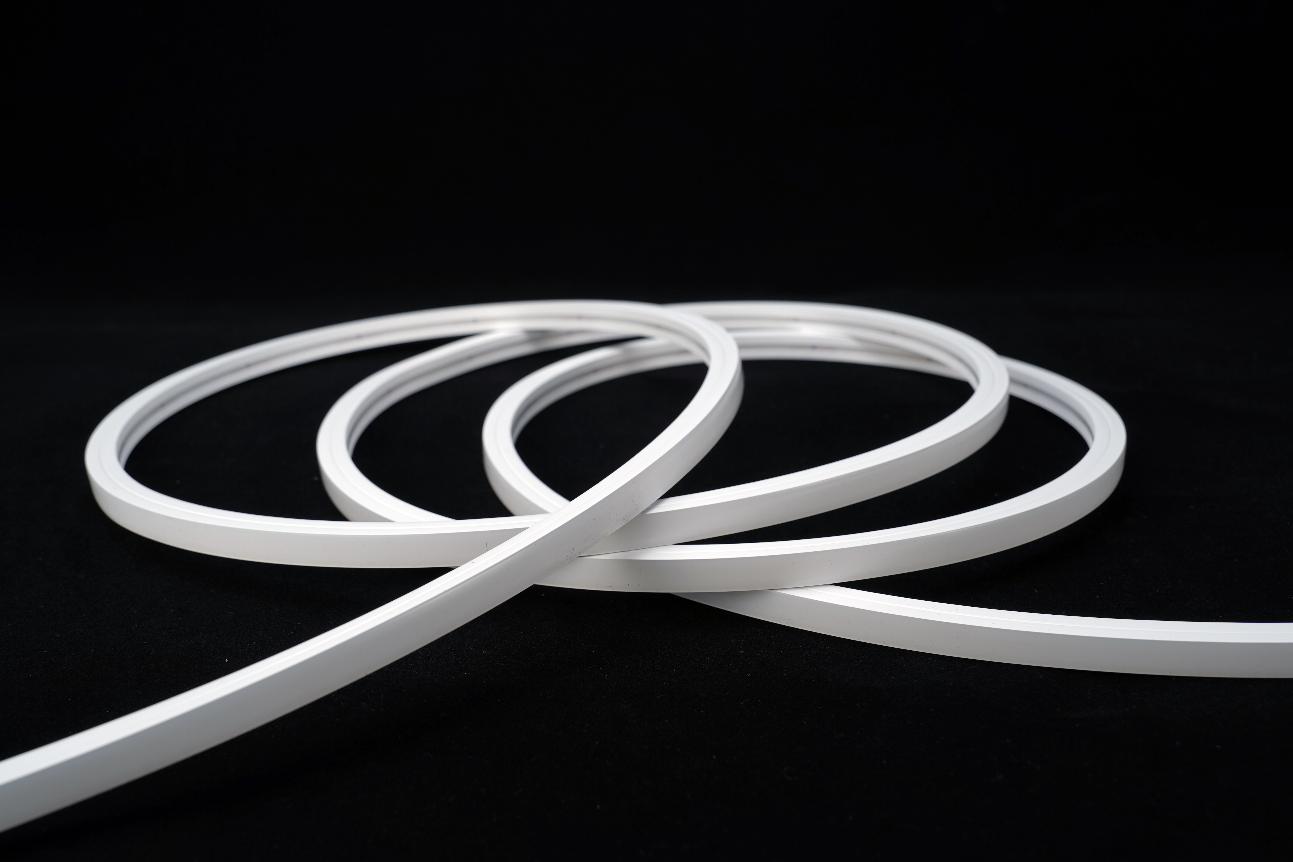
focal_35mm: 42
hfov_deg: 46.4
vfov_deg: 31.9
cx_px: 646
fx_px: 1508
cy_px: 431
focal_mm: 42
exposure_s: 1/13
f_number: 9
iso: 50
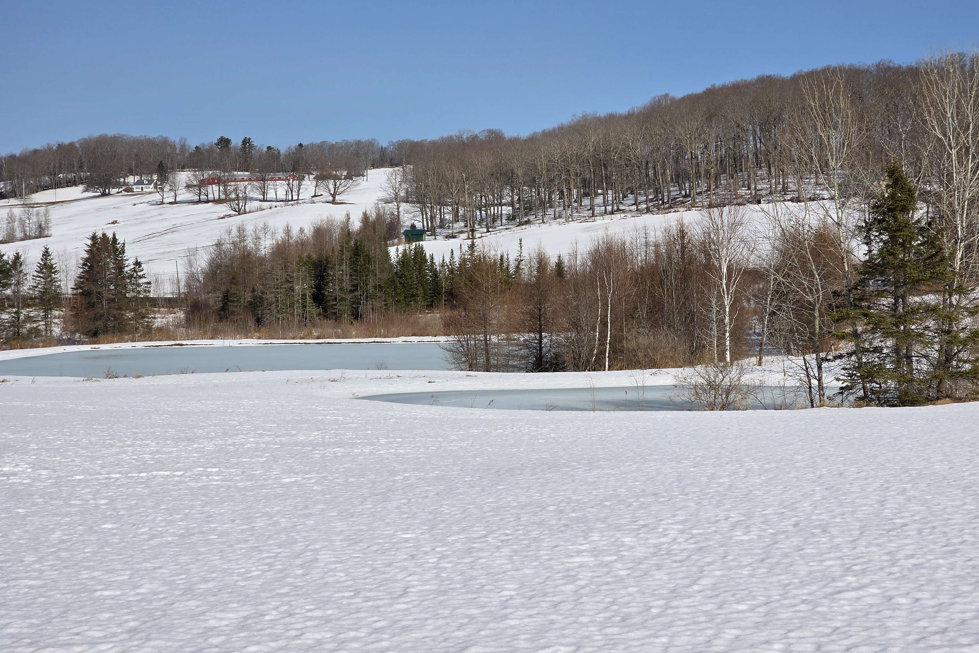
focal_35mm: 72
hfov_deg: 28.1
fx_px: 1958
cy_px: 295
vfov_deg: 18.9
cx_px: 489
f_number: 2.4
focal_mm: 7.9
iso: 50
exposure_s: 1/4529
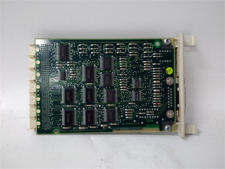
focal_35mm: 27
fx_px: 175
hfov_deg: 65.3
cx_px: 112
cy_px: 84
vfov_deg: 51.4
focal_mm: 3.79
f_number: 2
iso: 582
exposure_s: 1/33
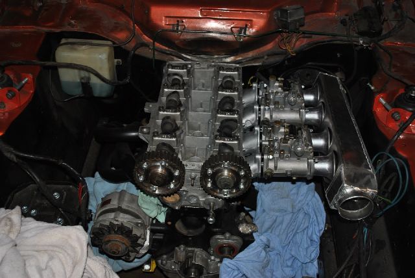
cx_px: 208
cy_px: 139
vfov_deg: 32.0
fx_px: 485
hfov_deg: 46.4
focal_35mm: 42
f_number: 4.5
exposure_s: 1/60
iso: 200
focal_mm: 28
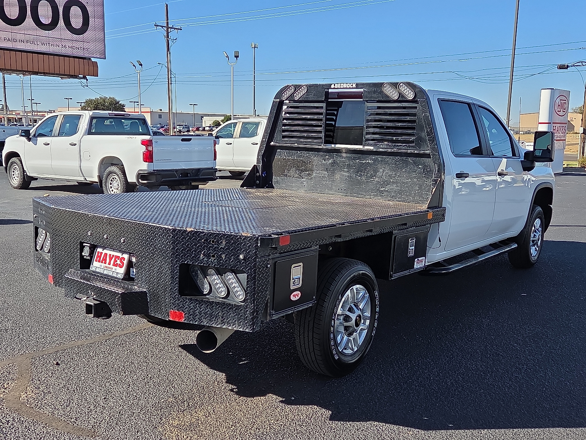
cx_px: 293
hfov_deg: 52.6
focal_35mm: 35
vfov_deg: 40.7
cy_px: 220
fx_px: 593
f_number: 1.8
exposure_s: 1/1667
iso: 25
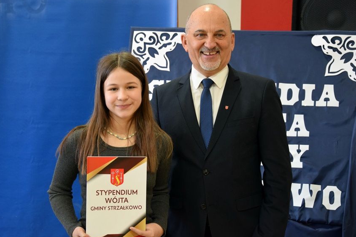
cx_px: 173
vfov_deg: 17.1
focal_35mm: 80
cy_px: 116
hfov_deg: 25.4
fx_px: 791
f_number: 5
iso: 900
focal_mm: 50
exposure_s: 1/100
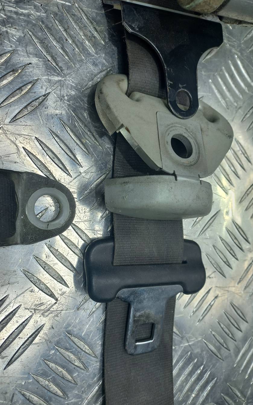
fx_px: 298
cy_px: 202
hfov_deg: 46.0
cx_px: 125
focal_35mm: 27
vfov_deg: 68.4
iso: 32
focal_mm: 4.6
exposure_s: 1/100
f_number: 1.8
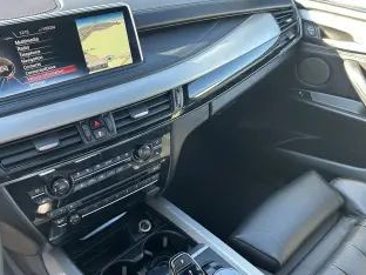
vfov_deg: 46.8
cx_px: 162
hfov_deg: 59.8
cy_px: 148
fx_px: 317
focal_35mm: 30
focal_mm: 5.7
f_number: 1.5
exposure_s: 1/121
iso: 125
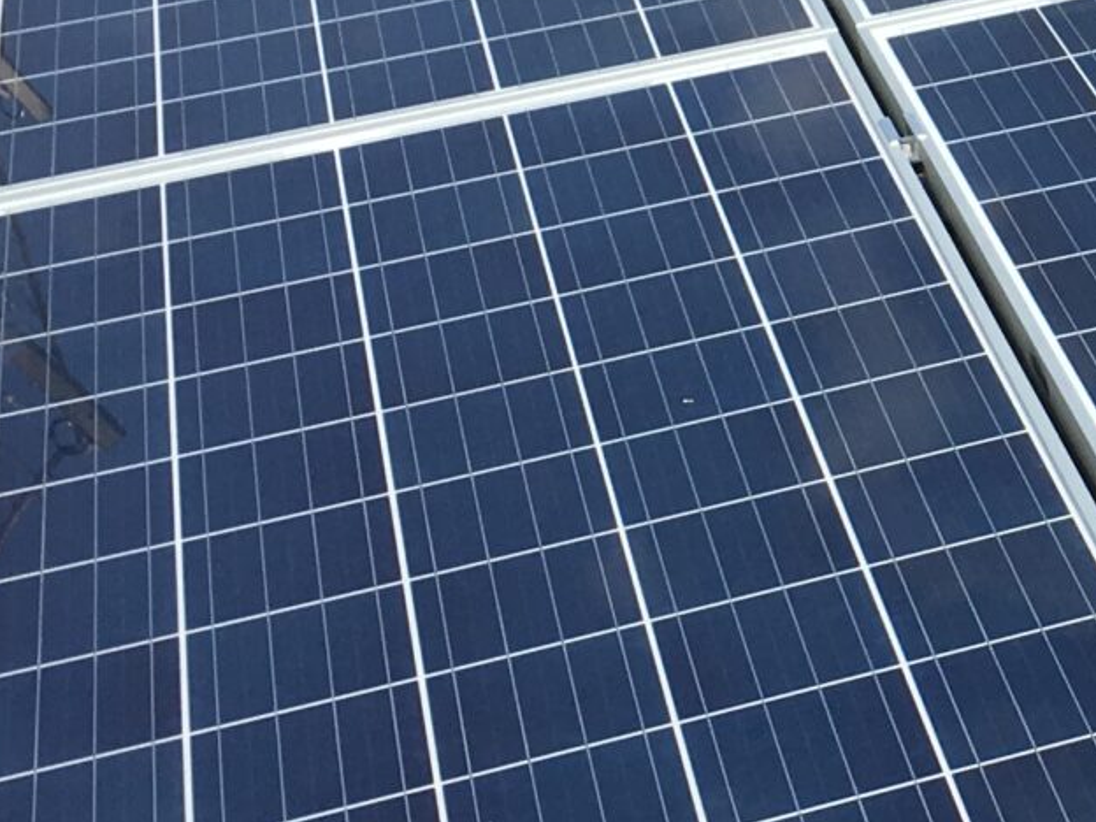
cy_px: 121
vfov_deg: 12.4
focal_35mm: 119
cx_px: 1614
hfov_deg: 15.4
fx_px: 3768
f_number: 2.2
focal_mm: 4.15
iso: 25
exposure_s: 1/1876
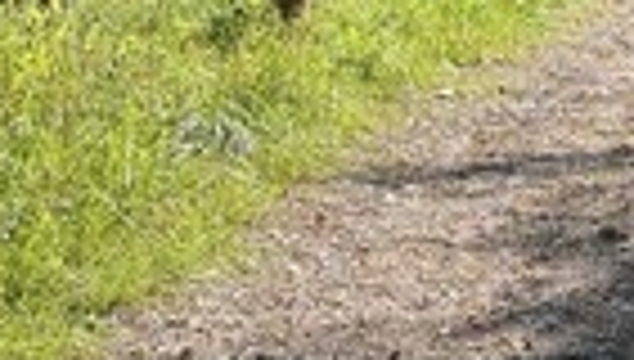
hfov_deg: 11.2
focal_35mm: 185
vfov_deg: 6.5
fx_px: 3117
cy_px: -299
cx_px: 917
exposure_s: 1/962
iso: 64
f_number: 1.78
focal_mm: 6.76
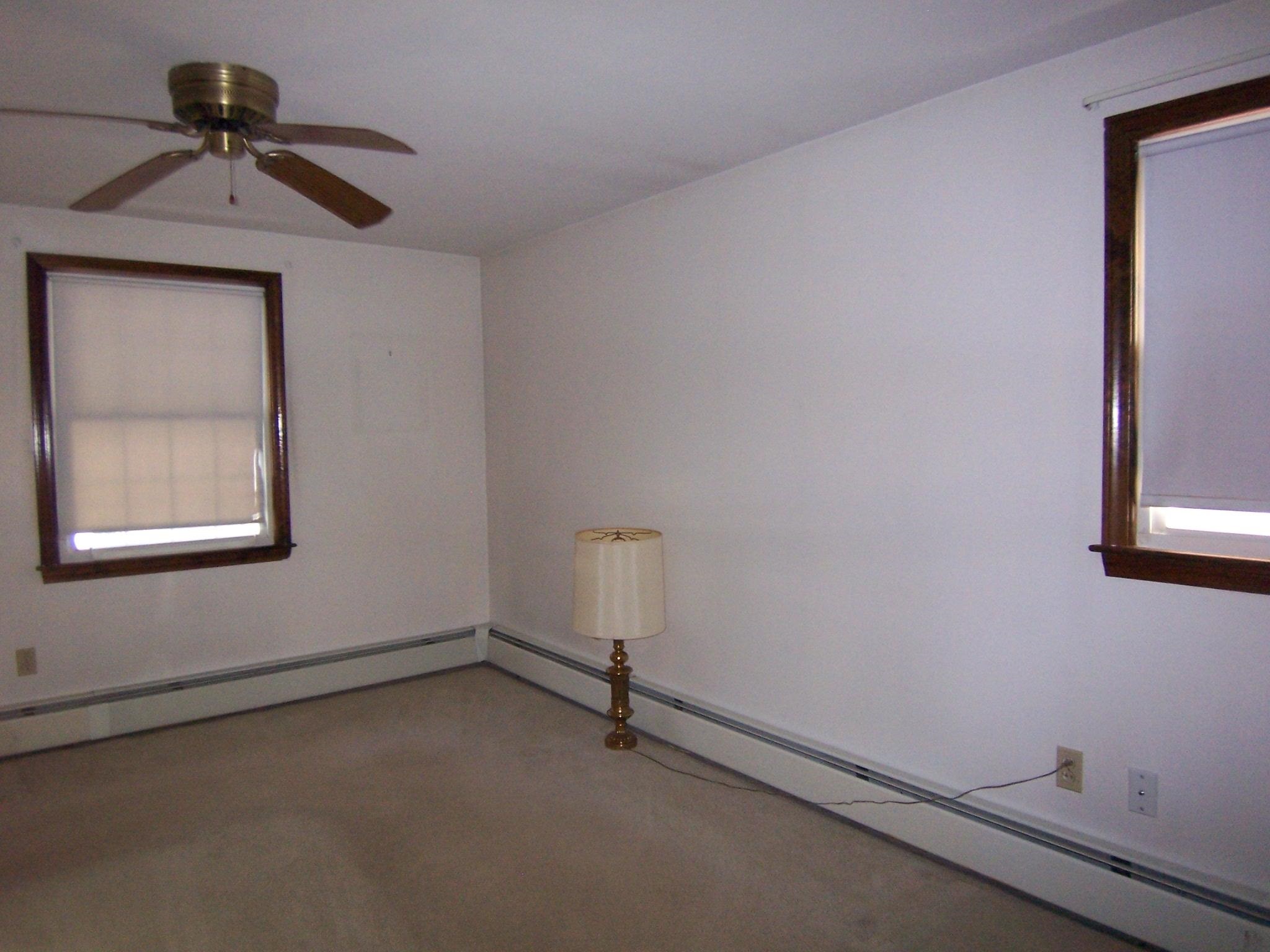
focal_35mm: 23
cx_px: 635
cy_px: 476
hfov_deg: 73.9
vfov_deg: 58.9
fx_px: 844
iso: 200
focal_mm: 3.8
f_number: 2.8
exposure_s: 1/30
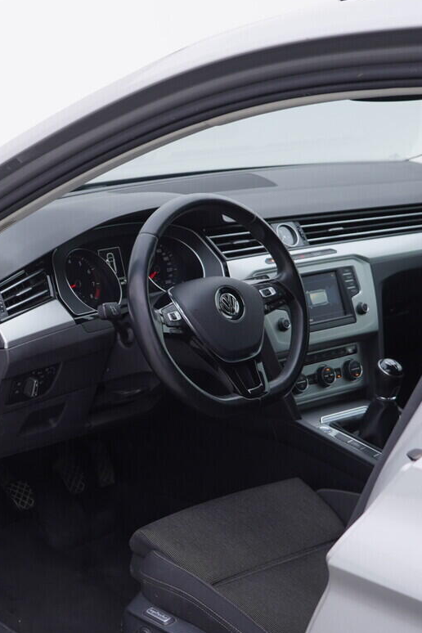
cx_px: -23
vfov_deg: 30.0
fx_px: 1178
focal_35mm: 67
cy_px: 361
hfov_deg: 19.6
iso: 125
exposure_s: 1/60
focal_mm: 24
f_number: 3.5
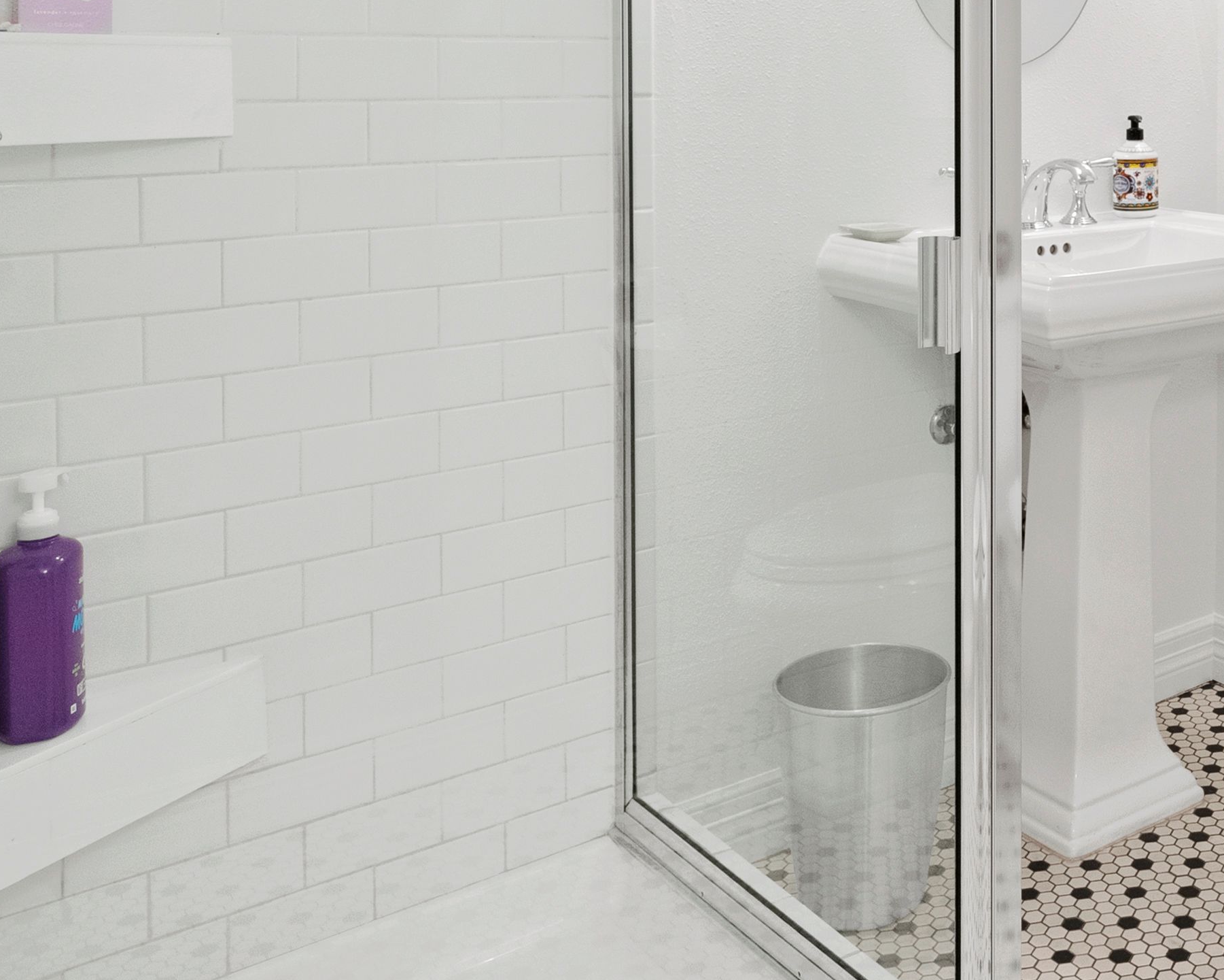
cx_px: 1173
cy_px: 77
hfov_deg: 39.5
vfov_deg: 33.6
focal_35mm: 42
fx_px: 1522
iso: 800
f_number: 8
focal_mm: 19
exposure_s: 1/10
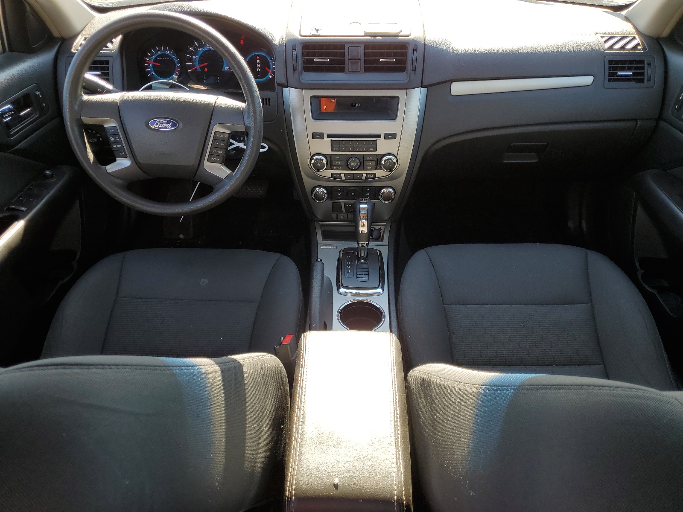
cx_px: 342
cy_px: 256
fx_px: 513
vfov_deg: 53.1
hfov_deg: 67.3
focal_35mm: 26
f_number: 1.5
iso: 50
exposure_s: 1/270
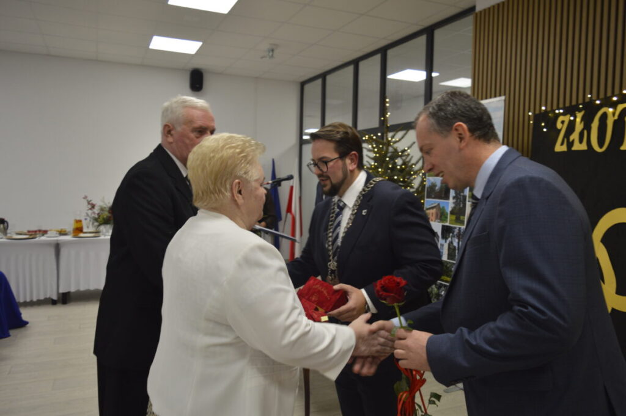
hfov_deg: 67.4
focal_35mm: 27
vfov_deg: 47.9
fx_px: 469
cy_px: 208
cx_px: 313
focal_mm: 18
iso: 400
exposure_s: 1/50
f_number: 3.5
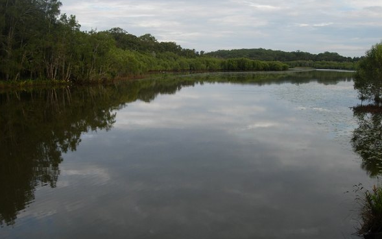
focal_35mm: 41
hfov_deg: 48.2
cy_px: 100
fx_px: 427
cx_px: 189
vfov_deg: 31.2
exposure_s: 1/271
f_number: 4.8
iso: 79
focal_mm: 7.8
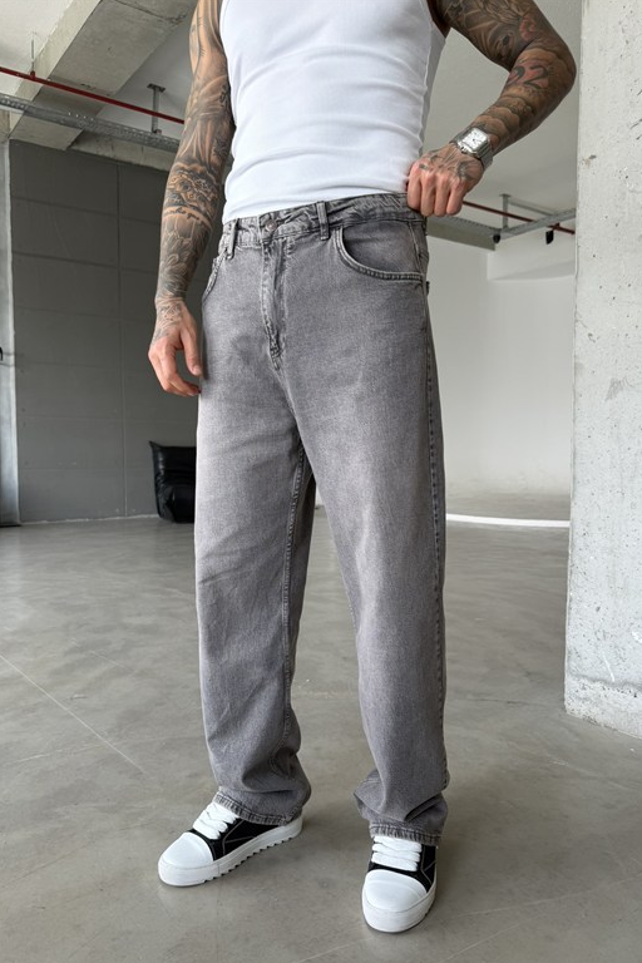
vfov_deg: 69.4
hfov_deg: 49.5
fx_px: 695
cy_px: 498
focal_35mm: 26
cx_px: 312
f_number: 1.78
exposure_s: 1/145
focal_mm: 6.76
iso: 64
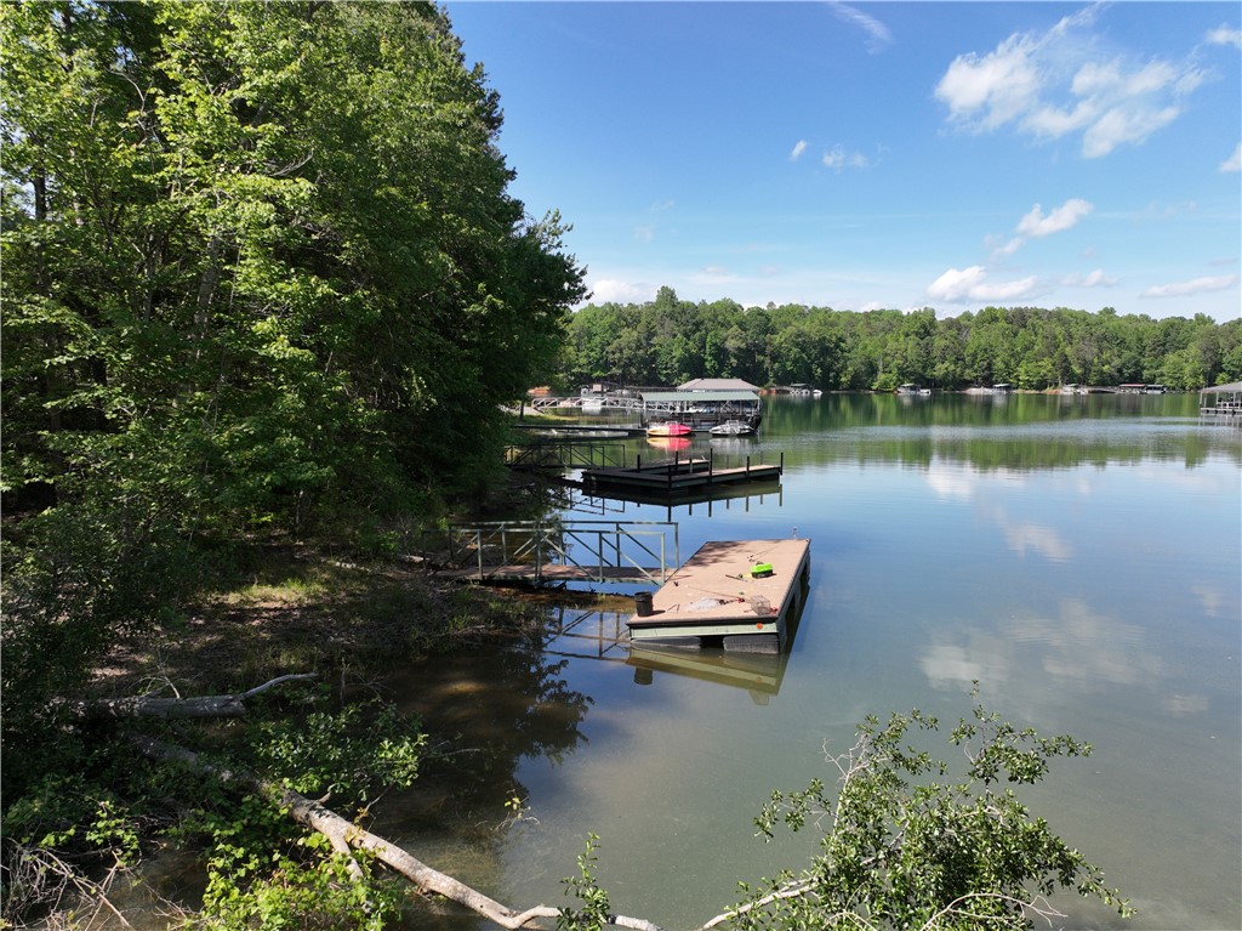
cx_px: 621
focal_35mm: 24
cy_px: 466
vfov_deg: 56.8
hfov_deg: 71.6
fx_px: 861
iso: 140
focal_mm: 12.29
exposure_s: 1/200
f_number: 2.8
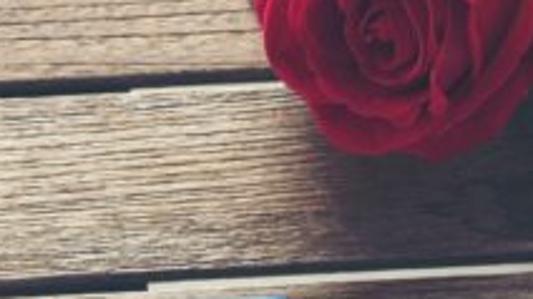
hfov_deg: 13.0
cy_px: 427
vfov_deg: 7.4
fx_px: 2288
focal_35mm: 162
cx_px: -55
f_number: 4
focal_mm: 32
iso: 400
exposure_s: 1/100
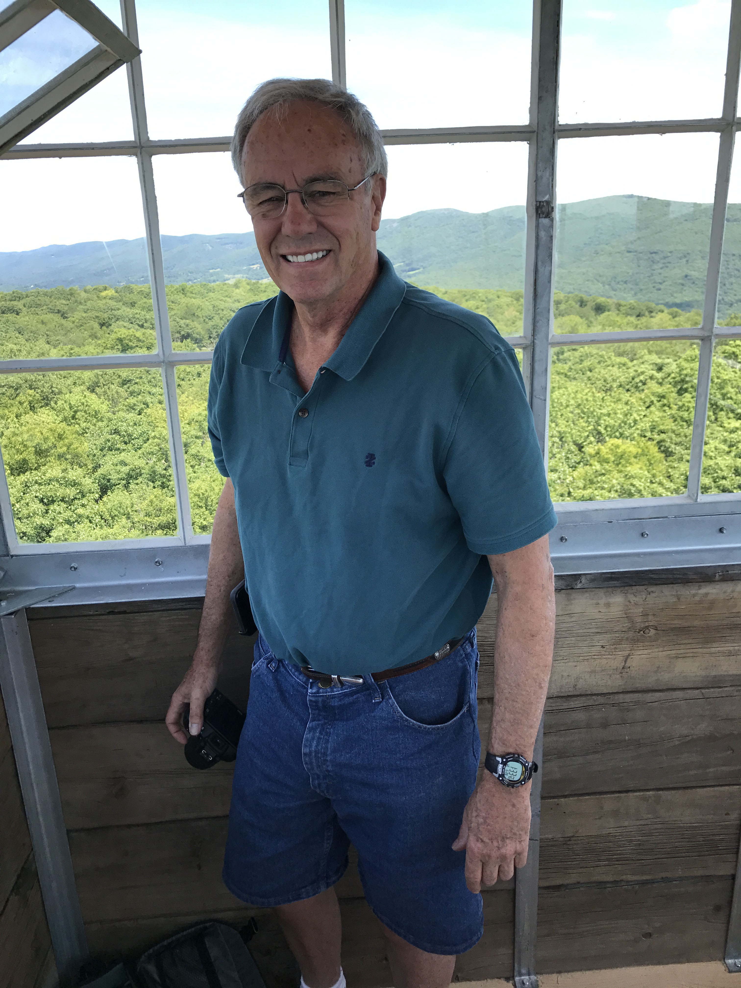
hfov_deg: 49.7
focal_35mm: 28
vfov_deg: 63.4
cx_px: 370
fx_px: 799
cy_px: 494
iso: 20
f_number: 1.8
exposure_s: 1/523
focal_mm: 3.99
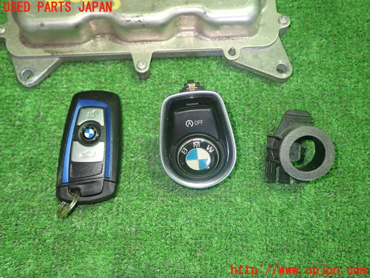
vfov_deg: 37.7
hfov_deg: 49.0
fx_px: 406
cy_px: 139
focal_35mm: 38
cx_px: 185
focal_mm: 6.83
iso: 800
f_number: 2.7
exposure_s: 1/30
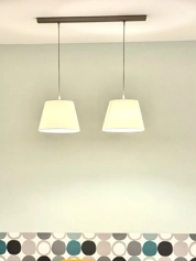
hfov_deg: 18.2
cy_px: 218
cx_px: 81
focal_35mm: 81
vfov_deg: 23.7
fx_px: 611
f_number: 1.78
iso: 64
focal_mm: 6.76
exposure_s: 1/50
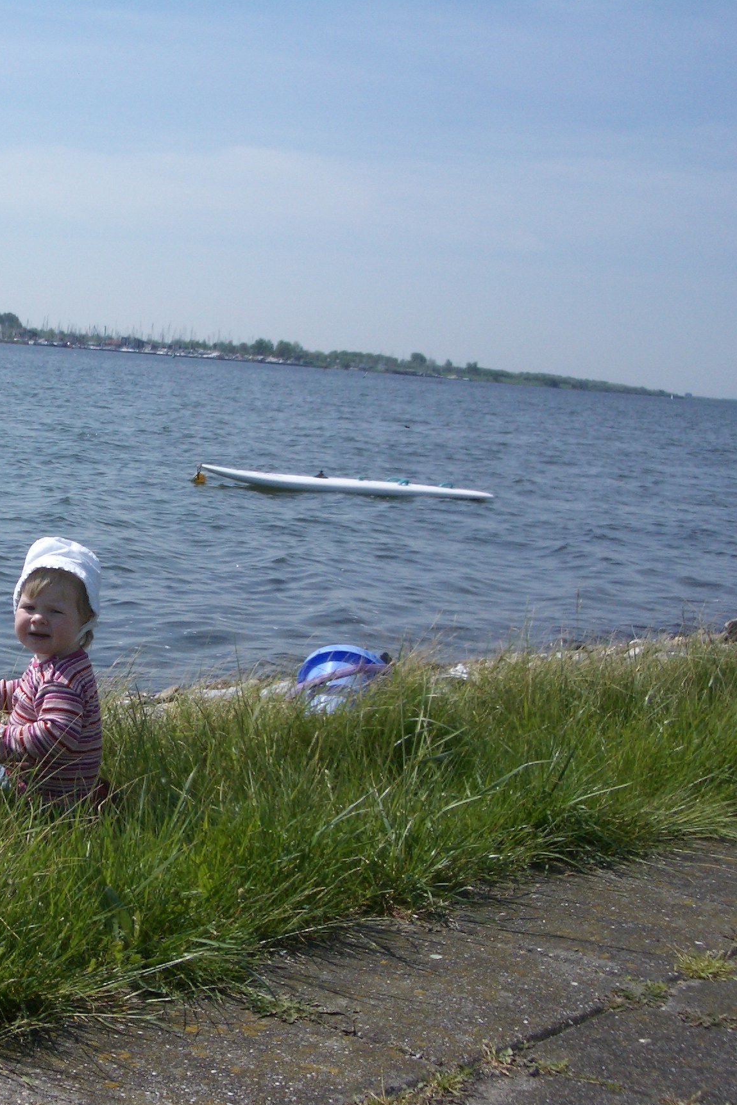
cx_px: 39
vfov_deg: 35.1
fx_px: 1751
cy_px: 552
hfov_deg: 23.0
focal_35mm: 57
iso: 50
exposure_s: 1/800
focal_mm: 6.8
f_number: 4.6
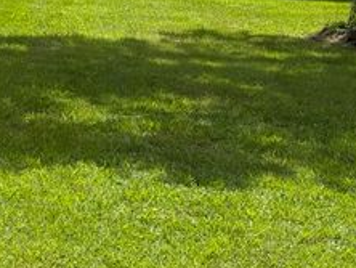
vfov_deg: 13.5
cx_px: -14
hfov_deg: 17.7
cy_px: -12
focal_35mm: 108
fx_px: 1112
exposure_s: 1/5208
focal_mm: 6.76
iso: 64
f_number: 1.78
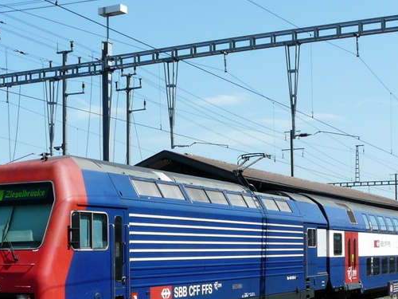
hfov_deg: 27.8
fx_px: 805
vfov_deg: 20.7
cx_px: 196
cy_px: 247
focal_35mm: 70
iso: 100
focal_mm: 5.7
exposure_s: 1/320
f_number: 5.6
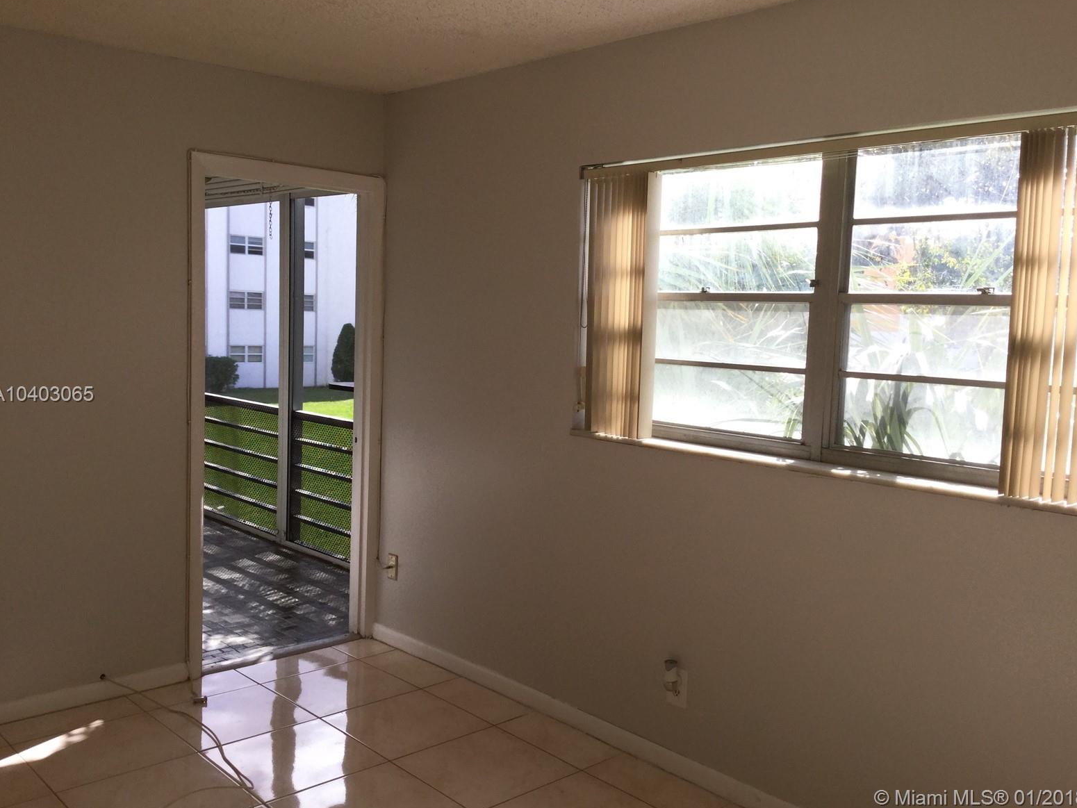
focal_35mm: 32
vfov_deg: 44.2
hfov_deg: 56.8
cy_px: 395
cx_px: 544
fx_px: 996
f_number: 2.4
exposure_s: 1/311
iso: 25
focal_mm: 3.3
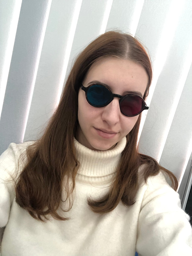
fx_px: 236
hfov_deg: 44.2
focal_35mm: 32
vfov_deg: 56.8
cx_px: 96
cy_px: 128
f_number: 2.2
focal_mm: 2.87
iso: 250
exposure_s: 1/50
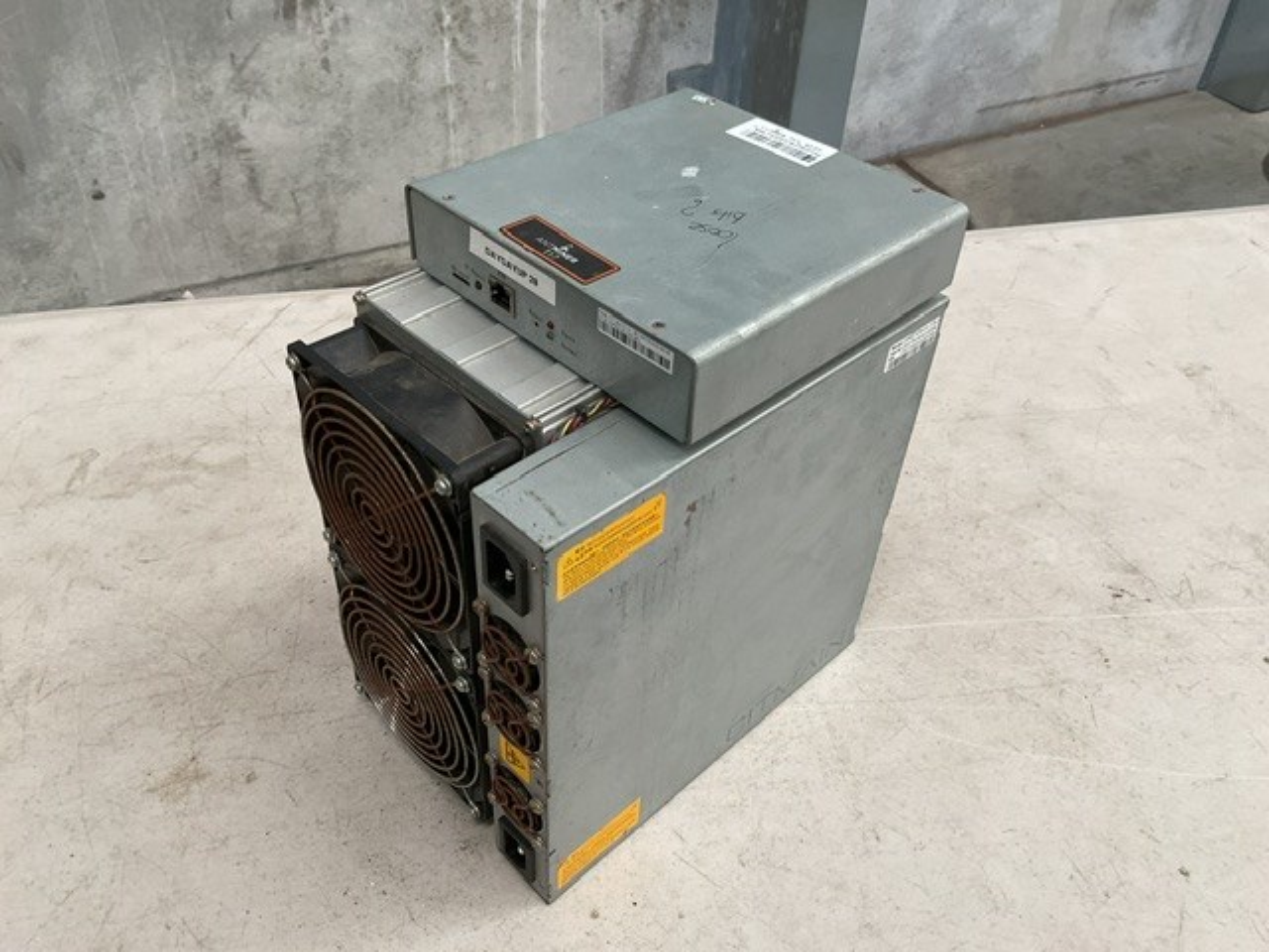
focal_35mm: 29
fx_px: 1063
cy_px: 476
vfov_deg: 48.2
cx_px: 634
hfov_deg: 61.7
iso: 50
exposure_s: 1/50
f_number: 1.8
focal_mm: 3
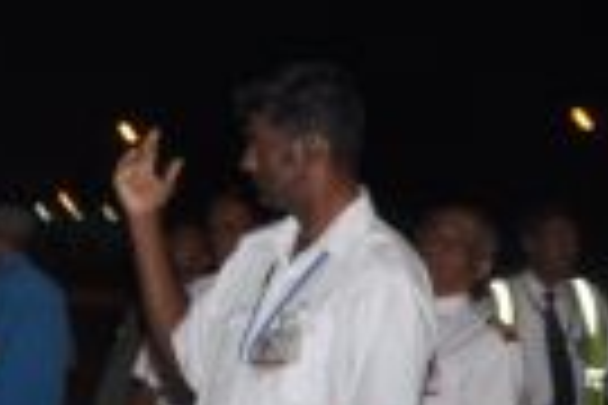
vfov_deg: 7.4
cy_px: 212
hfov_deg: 10.5
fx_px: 3141
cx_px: -410
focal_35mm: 186
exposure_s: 1/30
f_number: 4
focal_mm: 28
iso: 200
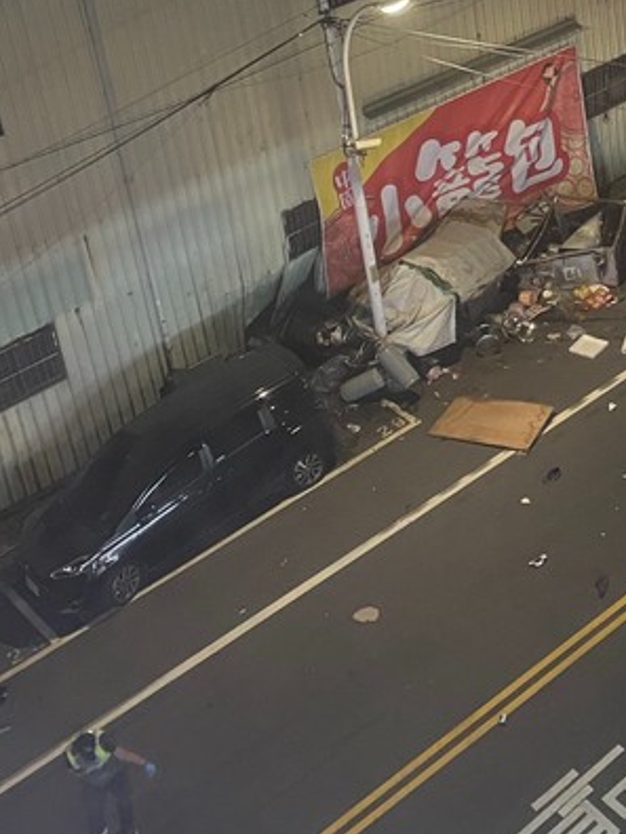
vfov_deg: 28.7
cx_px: 757
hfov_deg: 21.6
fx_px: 1519
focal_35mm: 63
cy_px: -11
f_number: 1.8
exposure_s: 1/29
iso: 1000
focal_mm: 4.25
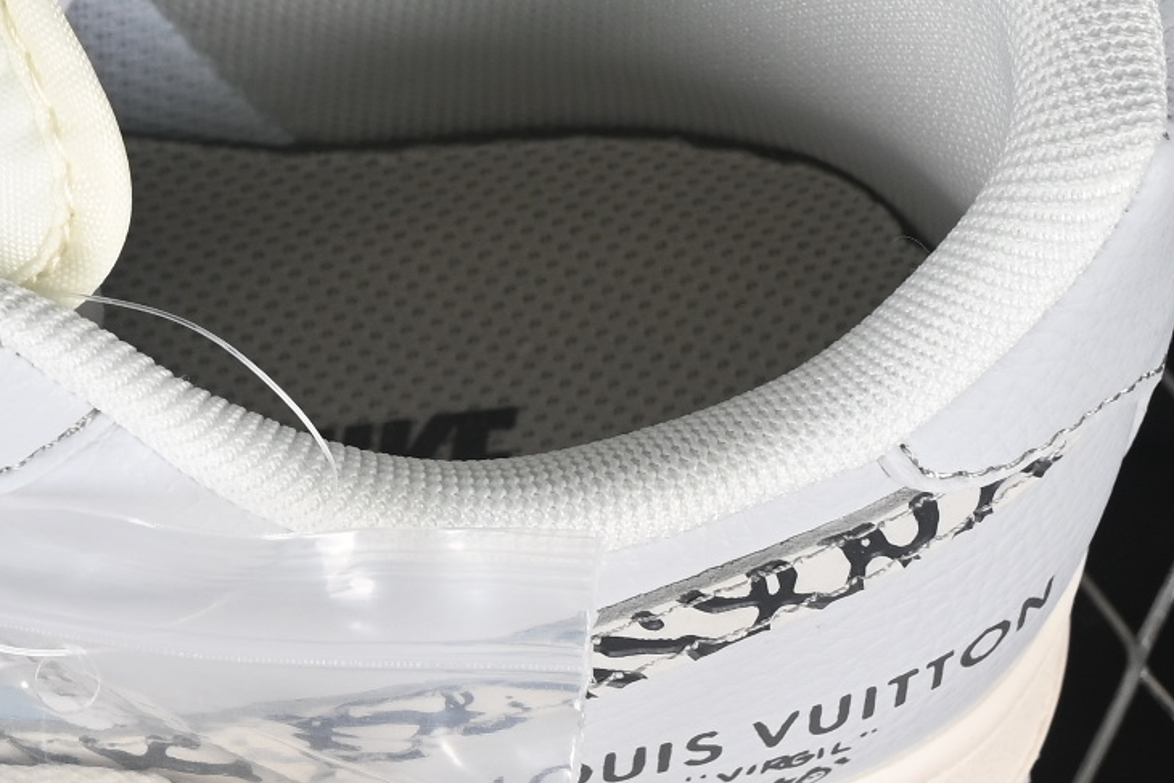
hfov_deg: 7.1
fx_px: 9328
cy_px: -63
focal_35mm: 286
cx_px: -503
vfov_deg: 4.8
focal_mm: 50
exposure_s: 1/80
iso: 160
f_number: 7.1
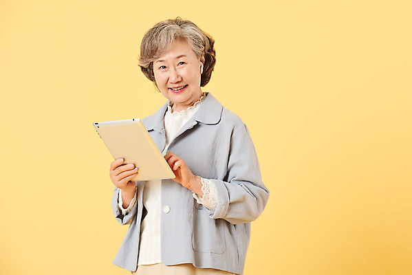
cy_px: 138
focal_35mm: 160
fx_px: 1832
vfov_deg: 8.6
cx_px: 206
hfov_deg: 12.8
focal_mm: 160
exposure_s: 1/125
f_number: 8
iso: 100
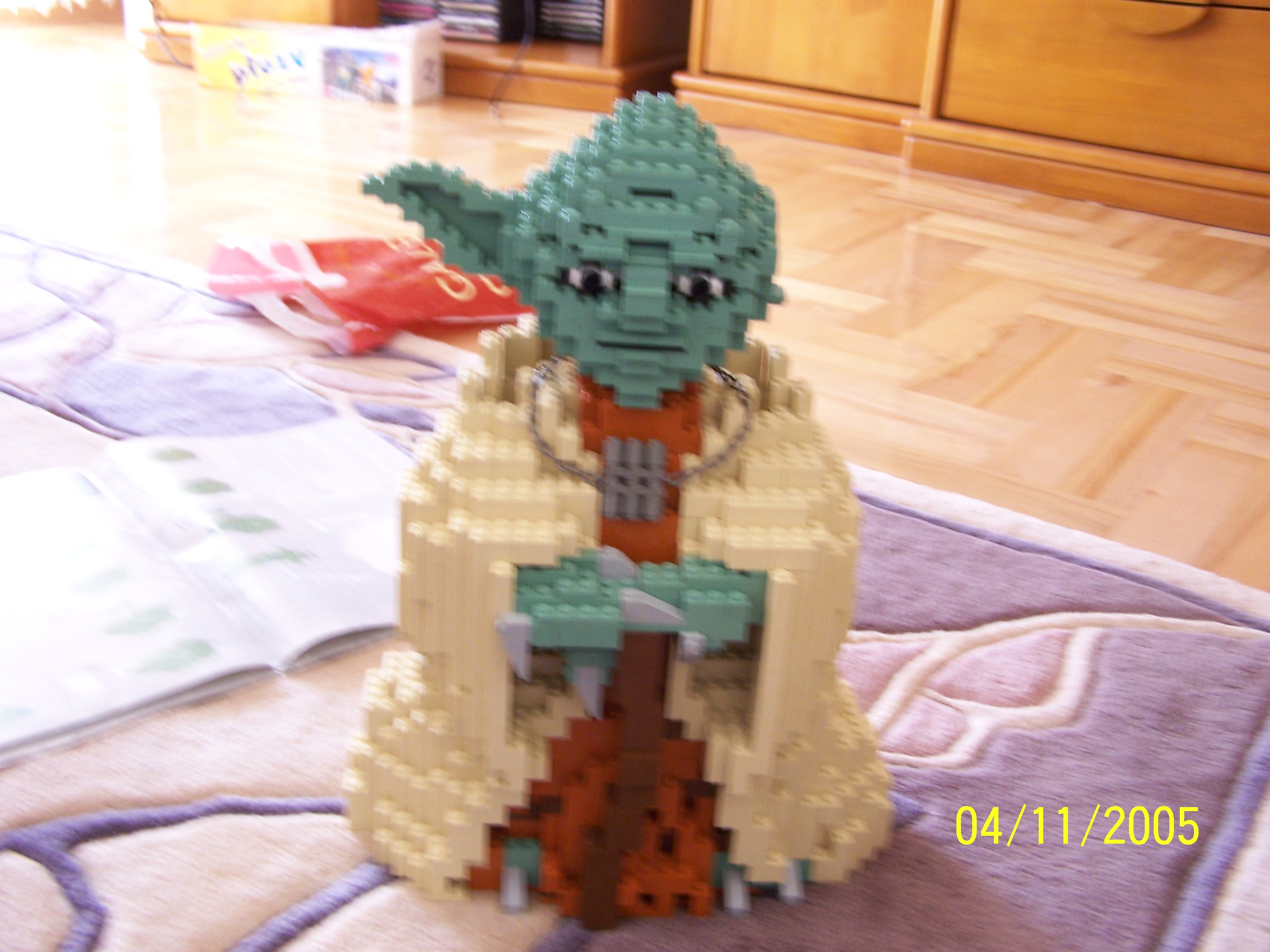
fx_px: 1394
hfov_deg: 49.0
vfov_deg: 37.7
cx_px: 635
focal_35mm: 38
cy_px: 476
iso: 140
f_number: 2.8
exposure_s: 1/13
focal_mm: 6.3
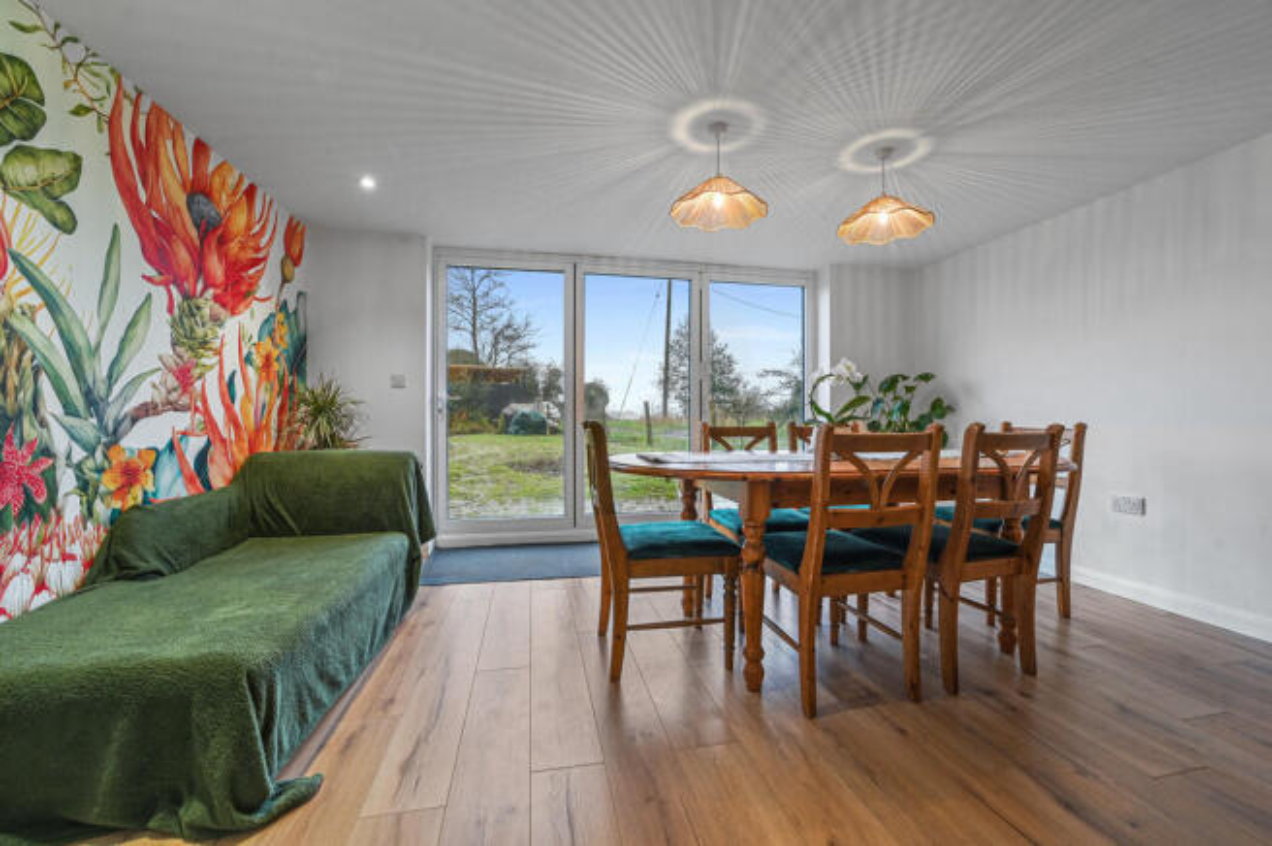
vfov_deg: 81.1
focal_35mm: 14
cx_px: 636
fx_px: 494
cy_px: 423
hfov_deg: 104.3
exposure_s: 1/3
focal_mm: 14
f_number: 8
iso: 400
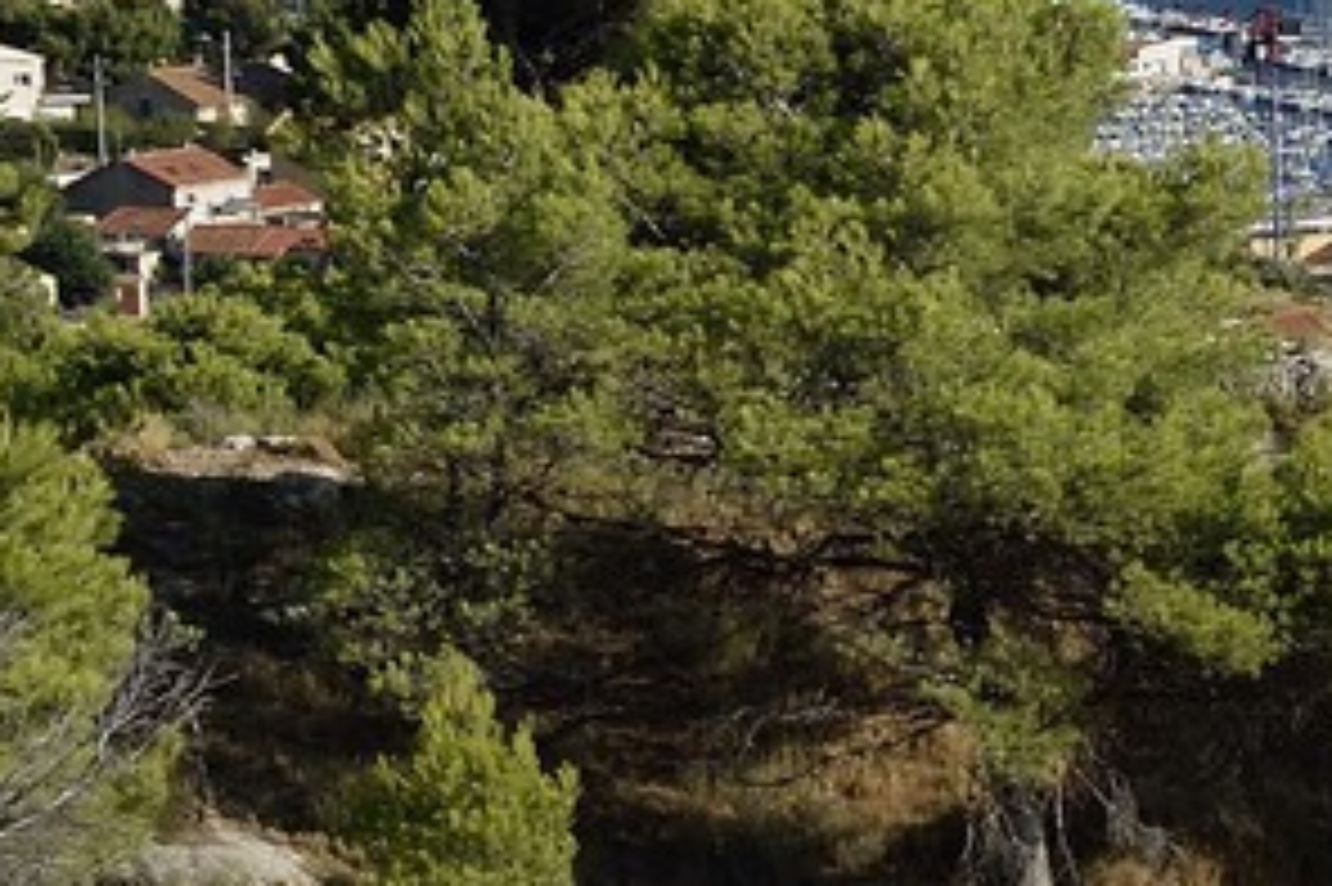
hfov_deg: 7.8
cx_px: 3586
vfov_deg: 5.8
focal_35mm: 238
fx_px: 8801
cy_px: 621
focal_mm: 44
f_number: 10
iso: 200
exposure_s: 1/400
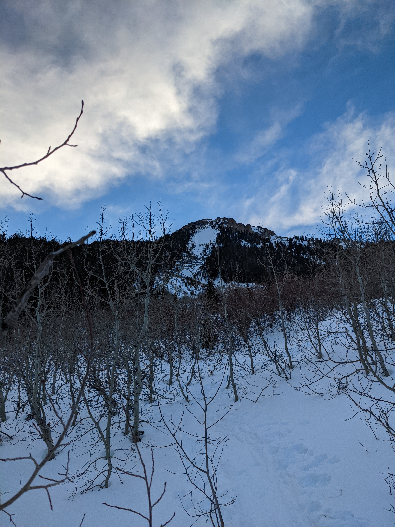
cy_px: 264
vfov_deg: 65.3
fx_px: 411
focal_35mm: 27
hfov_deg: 51.4
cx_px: 198
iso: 51
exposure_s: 1/1114
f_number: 1.73
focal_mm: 4.38
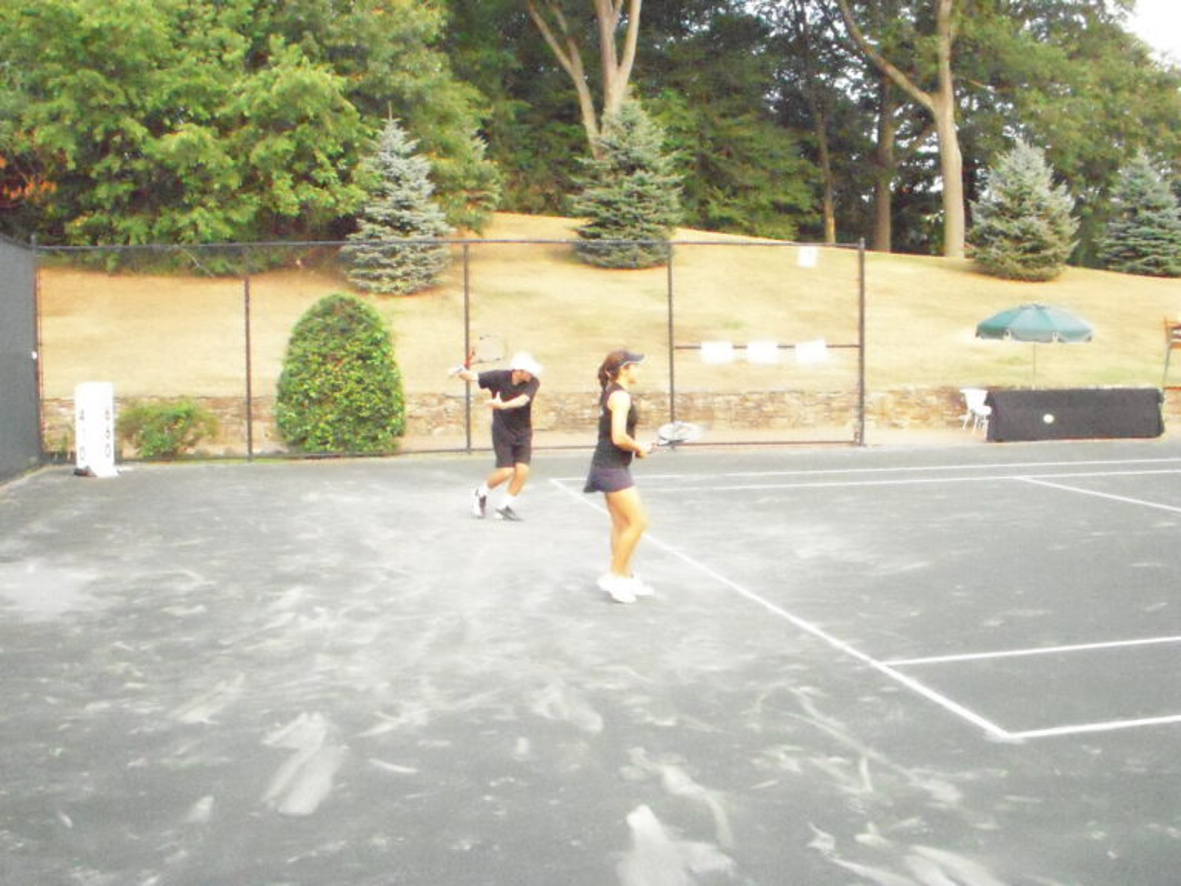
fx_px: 1296
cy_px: 443
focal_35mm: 38
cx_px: 590
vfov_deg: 37.7
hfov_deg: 49.0
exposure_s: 1/400
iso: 3200
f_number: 6.6
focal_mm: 6.3
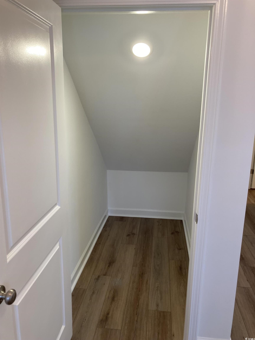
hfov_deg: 49.7
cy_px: 170
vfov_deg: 63.4
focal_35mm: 28
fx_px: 275
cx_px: 128
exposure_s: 1/60
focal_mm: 3.99
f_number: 1.8
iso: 50
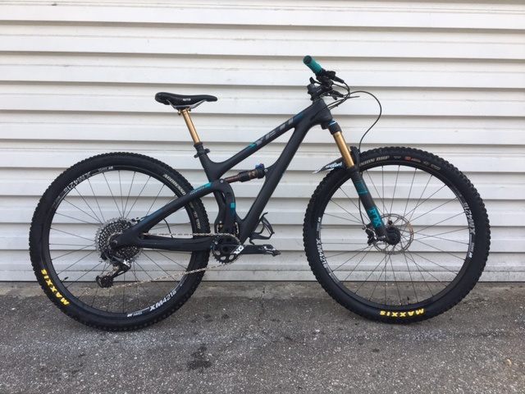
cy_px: 197
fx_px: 440
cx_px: 262
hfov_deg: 61.7
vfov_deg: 48.2
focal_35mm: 29
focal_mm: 4.15
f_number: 2.2
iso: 32
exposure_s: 1/120
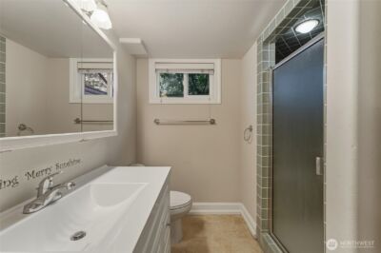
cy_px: 126
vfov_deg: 81.1
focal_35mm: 14
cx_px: 190
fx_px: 148
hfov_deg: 104.3
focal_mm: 14
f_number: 9
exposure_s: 1/200
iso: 400
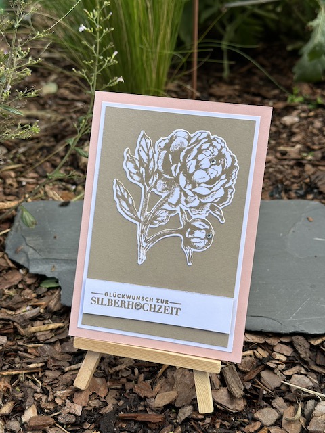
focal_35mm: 48
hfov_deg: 30.3
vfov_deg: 39.7
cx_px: 162
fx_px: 601
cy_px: 216
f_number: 1.78
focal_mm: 6.86
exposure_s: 1/864
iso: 64
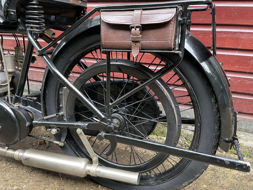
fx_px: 190
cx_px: 126
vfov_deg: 53.1
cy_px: 95
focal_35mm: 26
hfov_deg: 67.3
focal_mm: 4.2
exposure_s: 1/81
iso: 125
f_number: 1.6
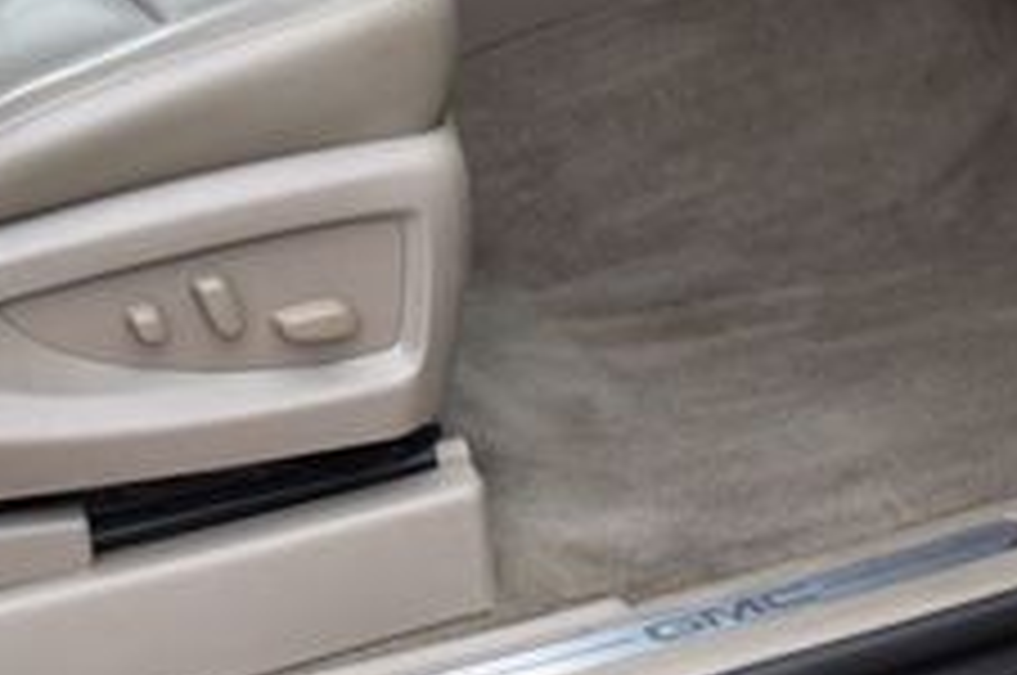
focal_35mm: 106
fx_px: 3002
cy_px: -68
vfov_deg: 12.6
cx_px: 752
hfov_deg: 19.1
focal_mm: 25
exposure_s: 1/60
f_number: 8
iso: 400
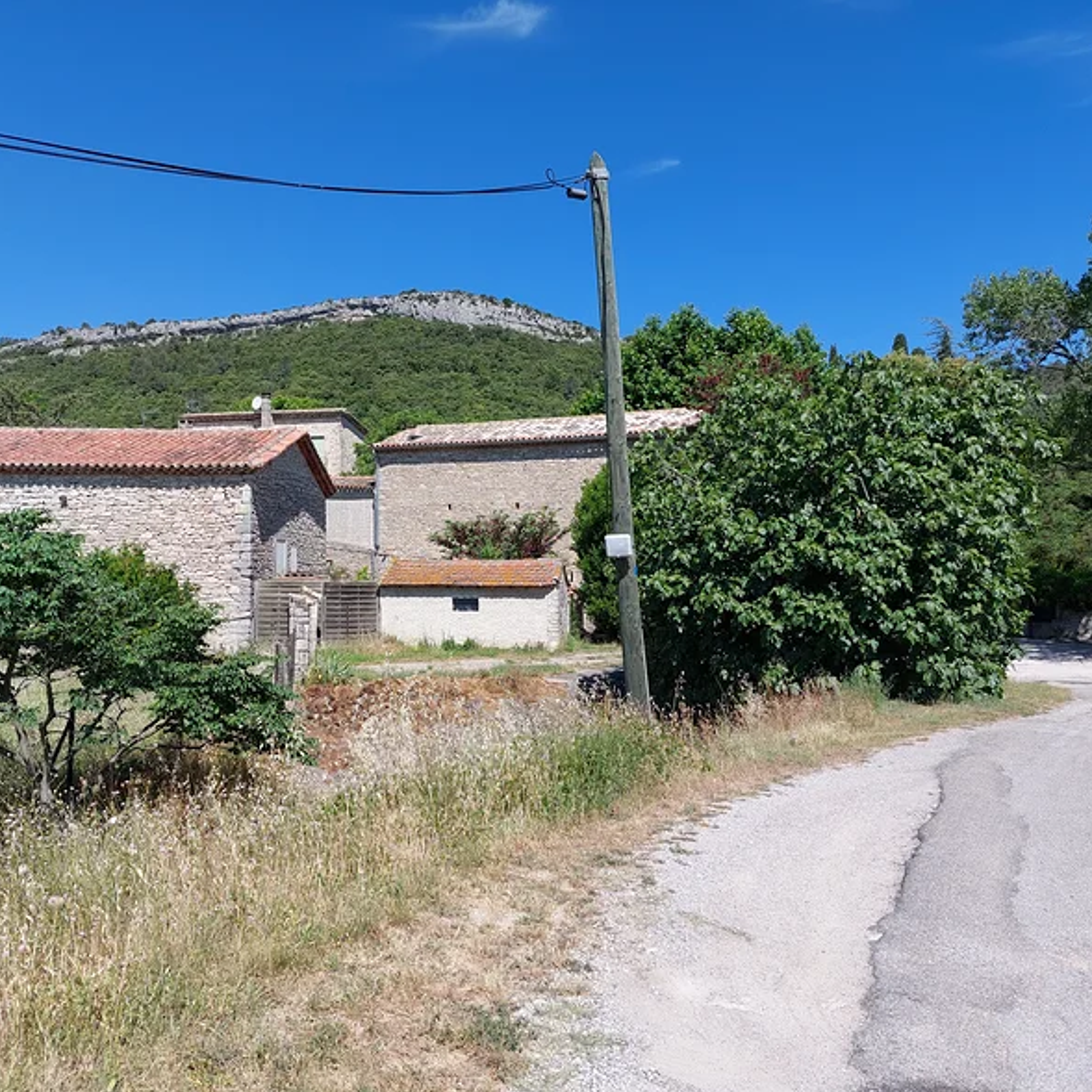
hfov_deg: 54.0
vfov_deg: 54.0
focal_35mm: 30
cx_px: 501
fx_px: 1071
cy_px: 554
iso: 25
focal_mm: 5.23
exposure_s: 1/1188
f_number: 1.8
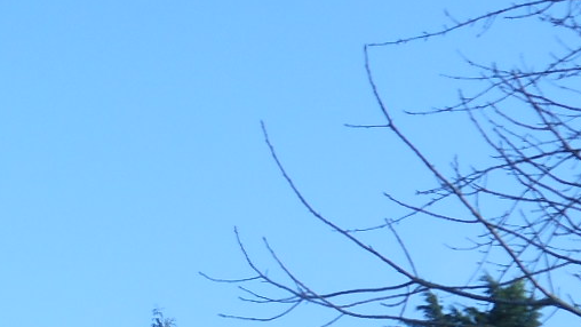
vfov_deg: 8.2
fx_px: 2234
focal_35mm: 145
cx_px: -318
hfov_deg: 13.8
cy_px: 481
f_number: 3.5
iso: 80
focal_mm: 6
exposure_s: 1/320
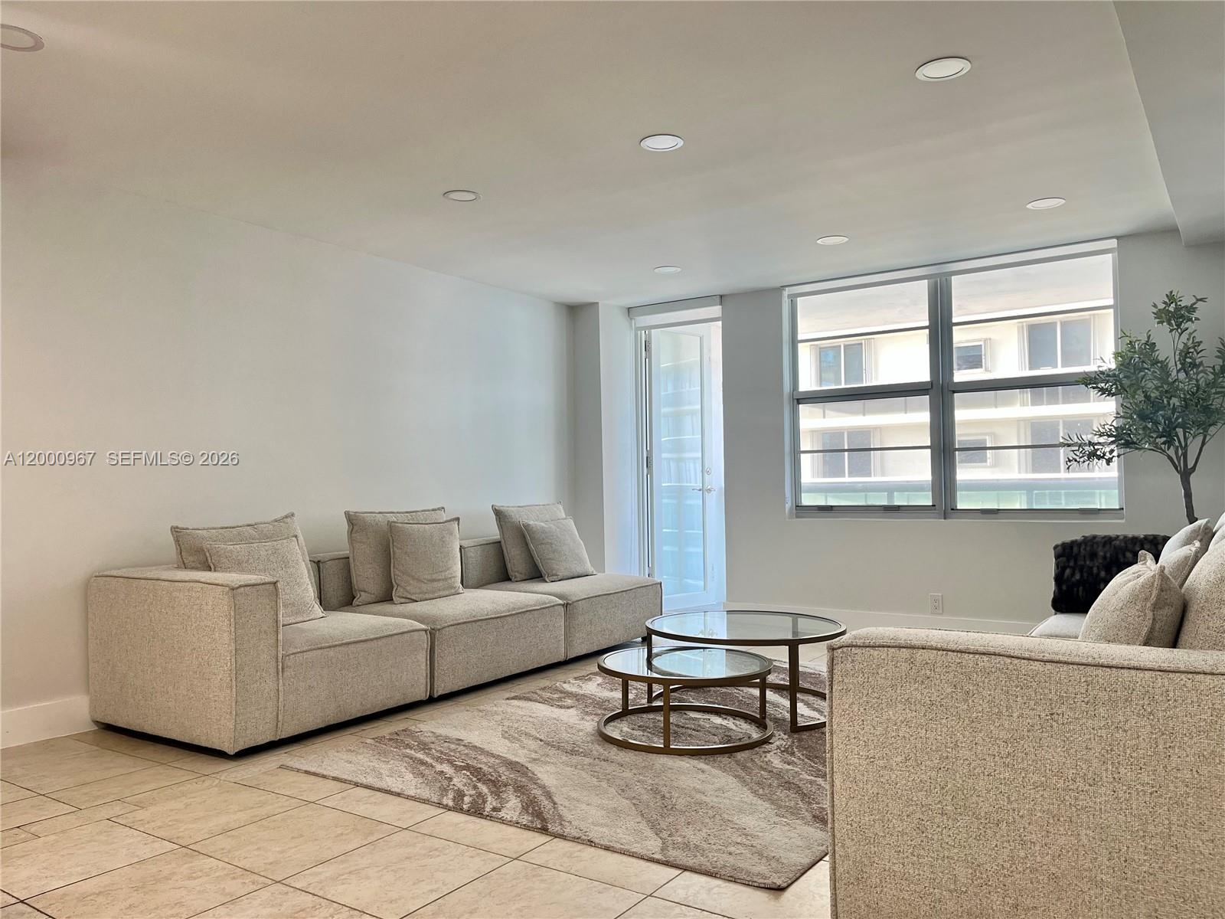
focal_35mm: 26
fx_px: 920
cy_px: 460
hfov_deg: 67.3
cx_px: 612
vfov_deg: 53.1
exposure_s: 1/120
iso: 100
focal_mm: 5.1
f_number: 1.6
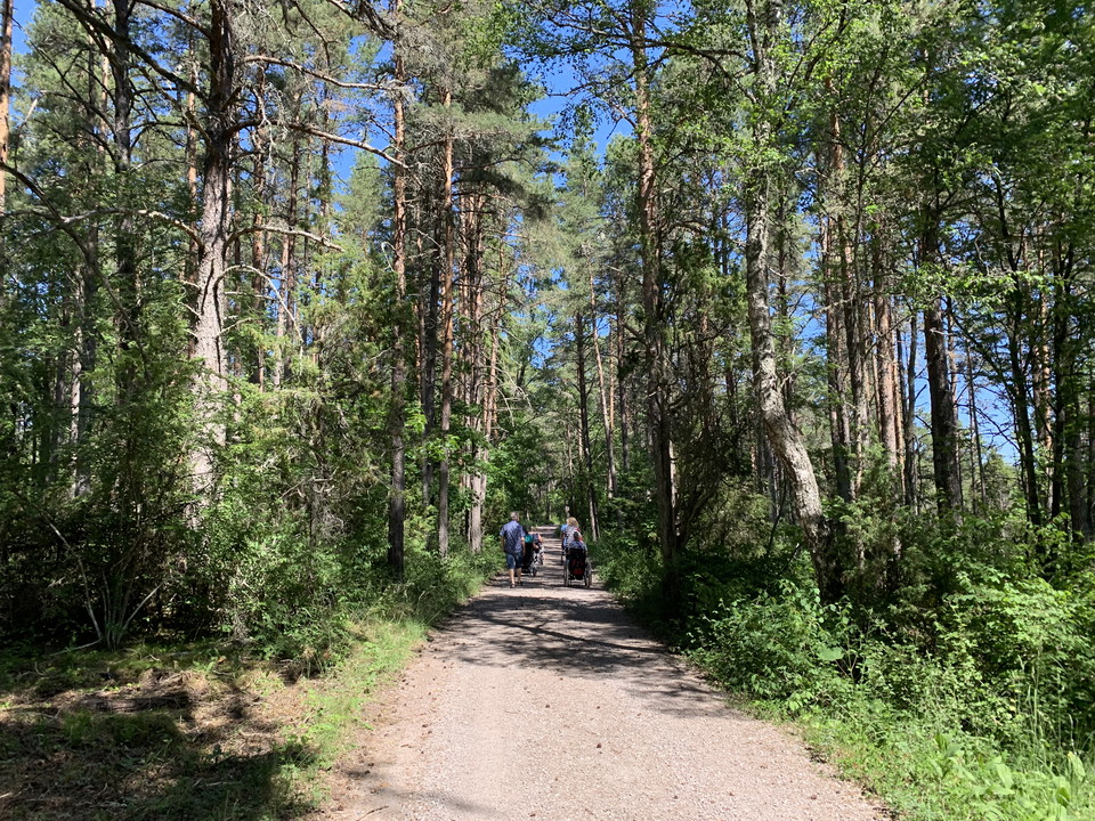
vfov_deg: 53.1
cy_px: 410
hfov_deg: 67.3
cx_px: 548
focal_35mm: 26
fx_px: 822
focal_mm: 4.25
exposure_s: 1/526
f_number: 1.8
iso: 25
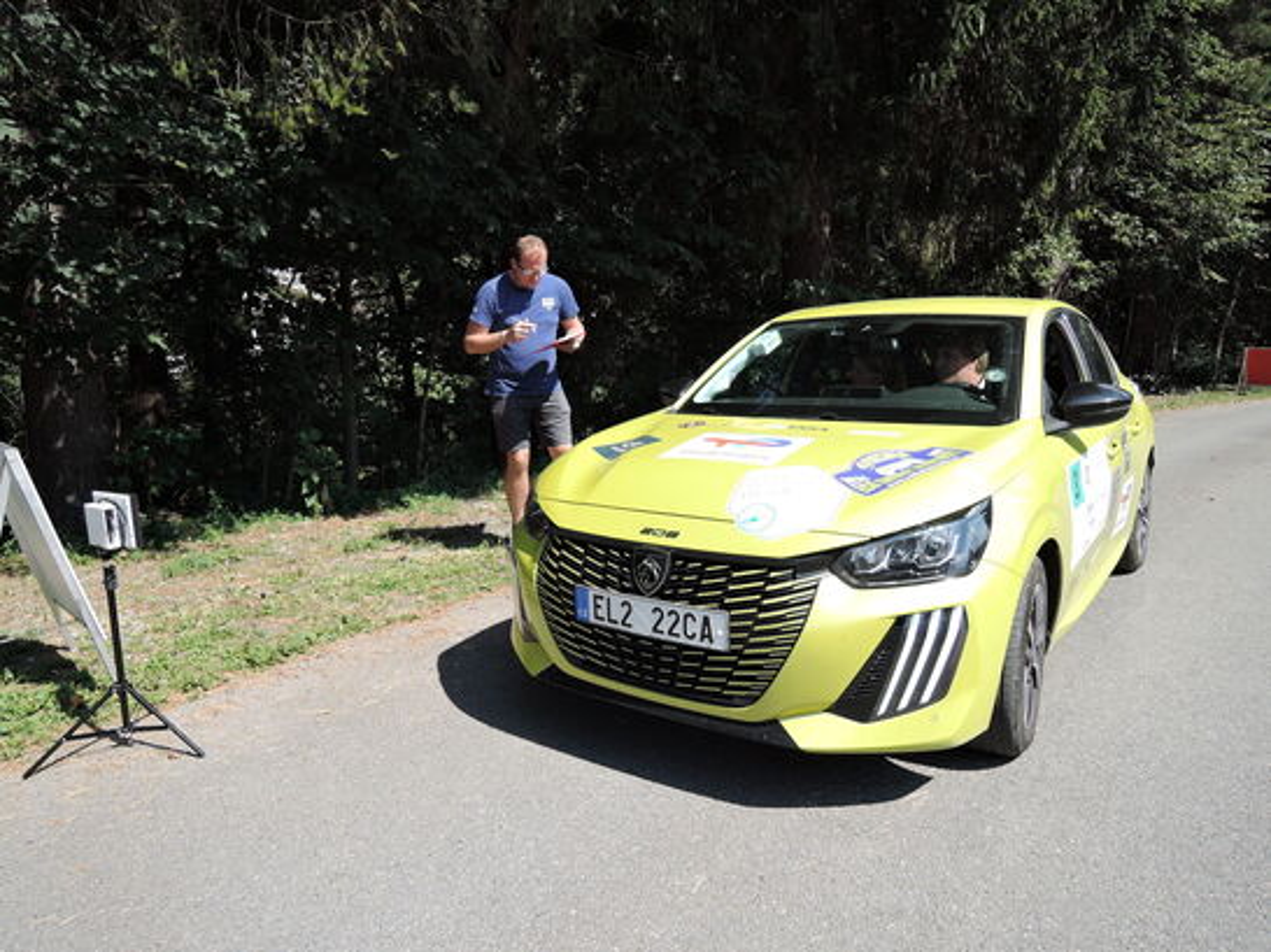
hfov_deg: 71.6
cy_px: 476
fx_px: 881
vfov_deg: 56.8
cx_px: 636
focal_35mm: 24
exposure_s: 1/100
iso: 80
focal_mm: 5.1
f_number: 2.8
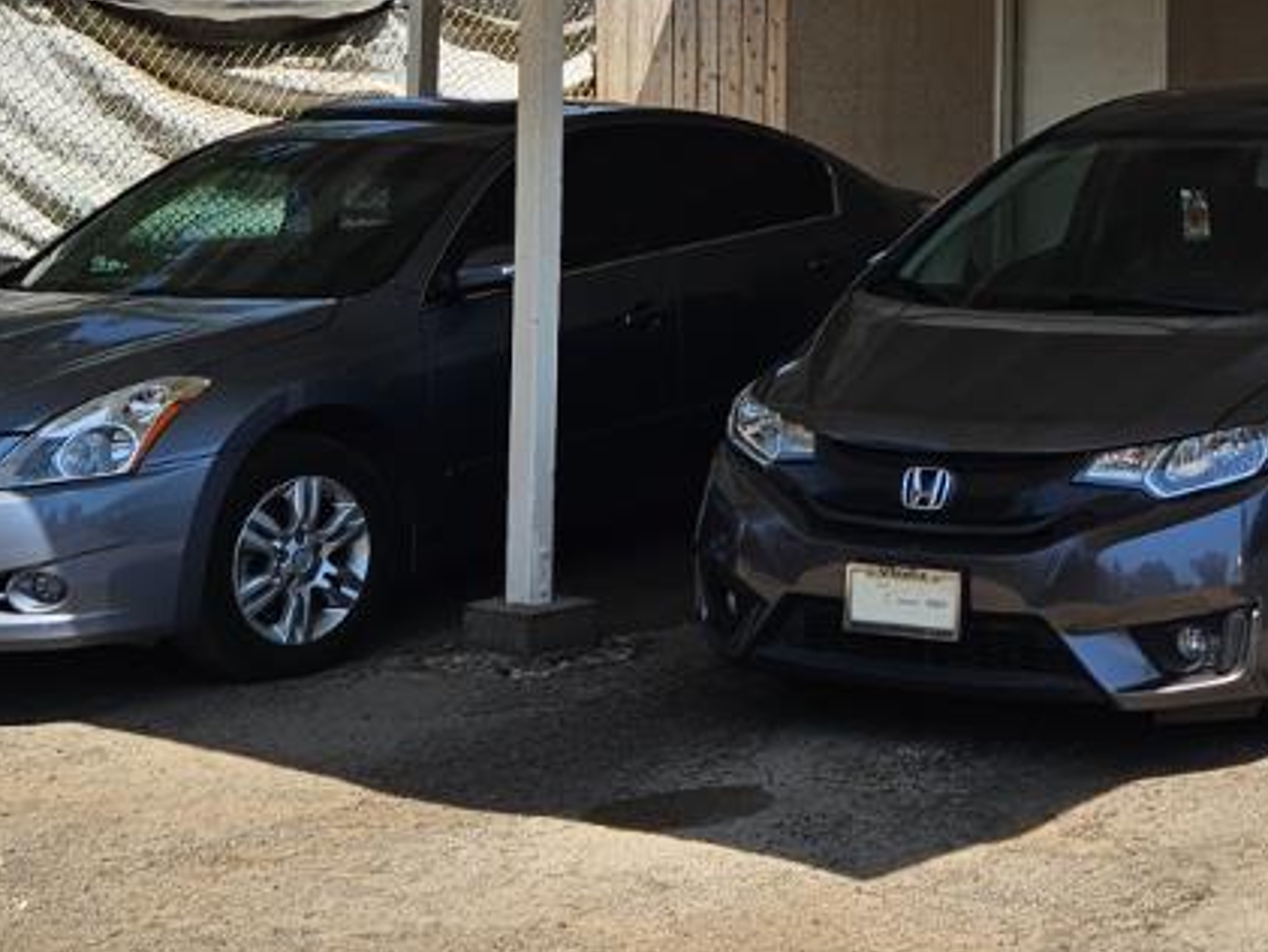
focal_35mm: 82
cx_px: 1135
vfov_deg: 17.3
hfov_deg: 23.2
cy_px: -119
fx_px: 3005
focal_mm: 5.4
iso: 25
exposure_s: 1/1799
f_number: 1.8
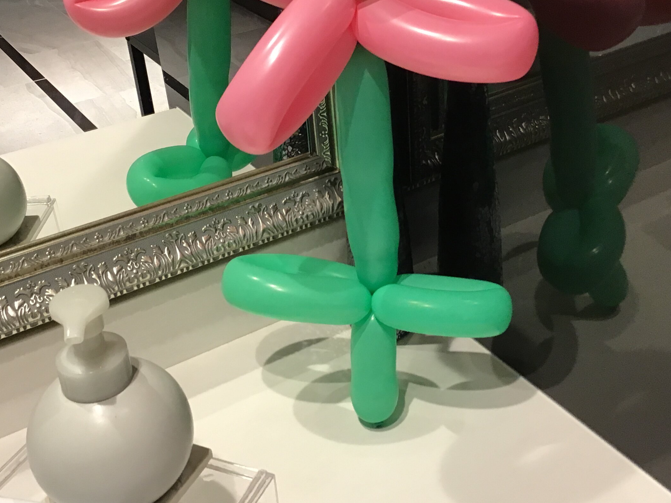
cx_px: 365
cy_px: 227
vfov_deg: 30.2
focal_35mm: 48
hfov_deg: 39.6
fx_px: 930
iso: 80
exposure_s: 1/30
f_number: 2.4
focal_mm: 3.3
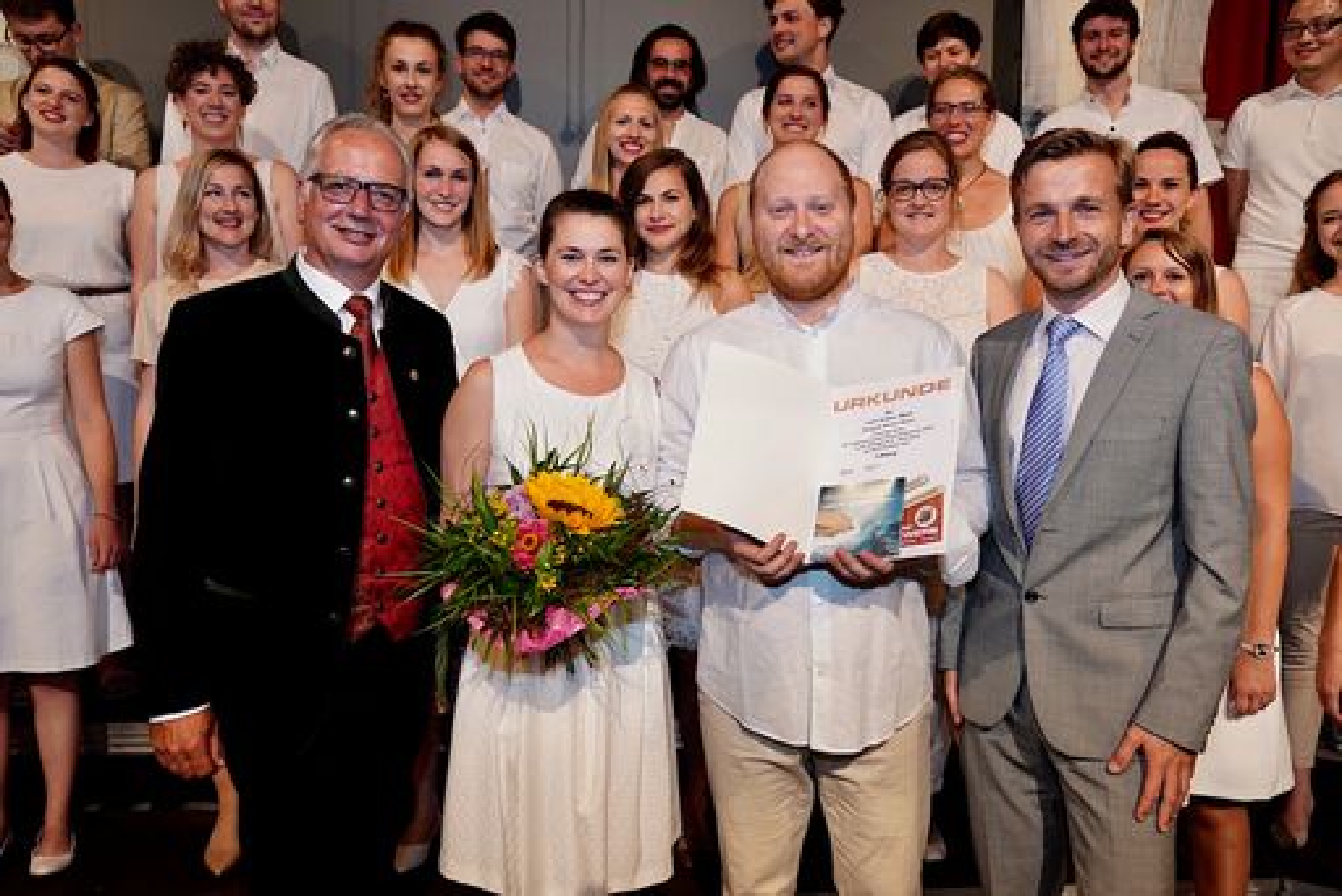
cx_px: 671
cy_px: 448
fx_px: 1082
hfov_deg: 63.6
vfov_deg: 45.0
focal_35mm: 29
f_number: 2.8
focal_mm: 29
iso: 250
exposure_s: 1/100
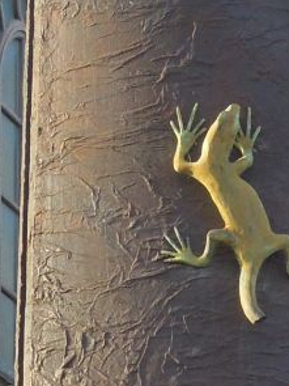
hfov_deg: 3.2
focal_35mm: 463
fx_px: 5158
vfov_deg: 4.3
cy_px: 304
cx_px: 224
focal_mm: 17.9
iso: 280
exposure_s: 1/125
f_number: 5.5
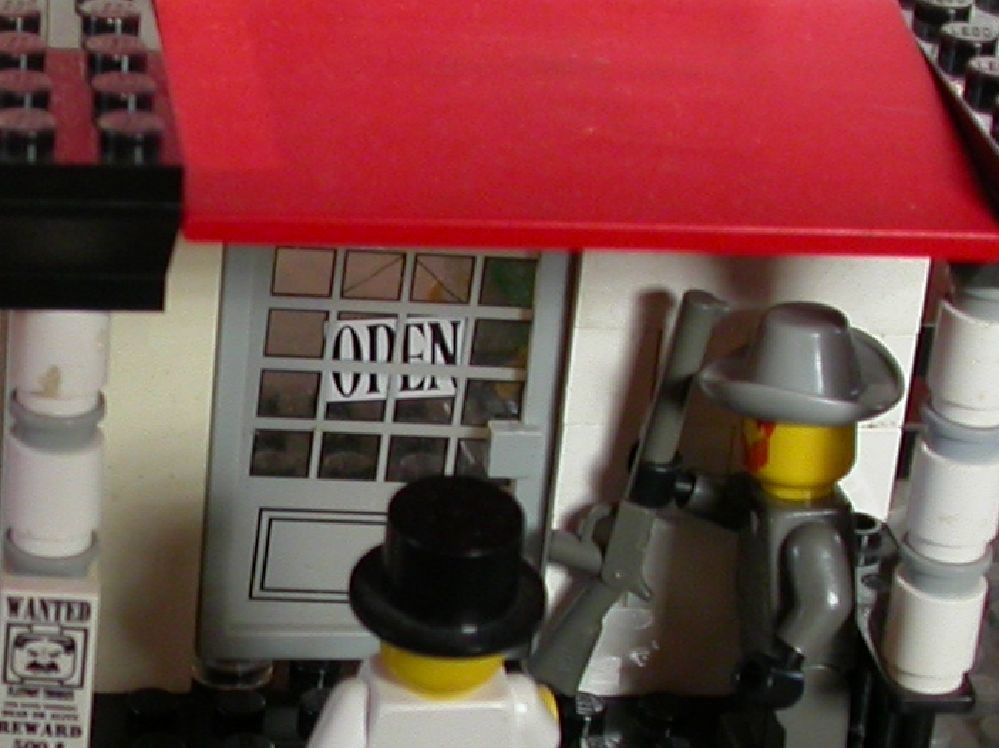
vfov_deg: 12.0
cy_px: 368
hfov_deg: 15.8
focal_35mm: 123
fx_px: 3549
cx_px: 118
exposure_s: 1/36.7
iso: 100
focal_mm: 7.85
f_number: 2.6
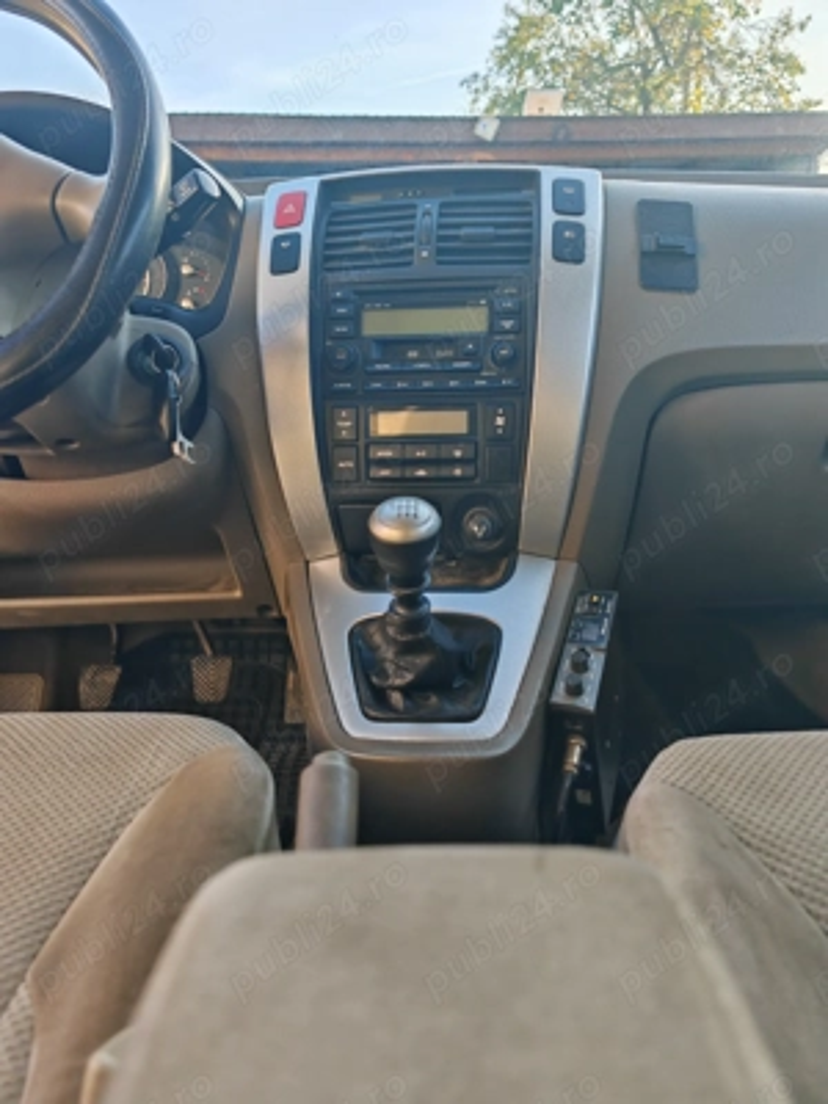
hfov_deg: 51.4
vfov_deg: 65.3
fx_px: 861
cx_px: 414
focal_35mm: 27
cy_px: 552
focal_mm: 7.62
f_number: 1.6
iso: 50
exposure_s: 1/330
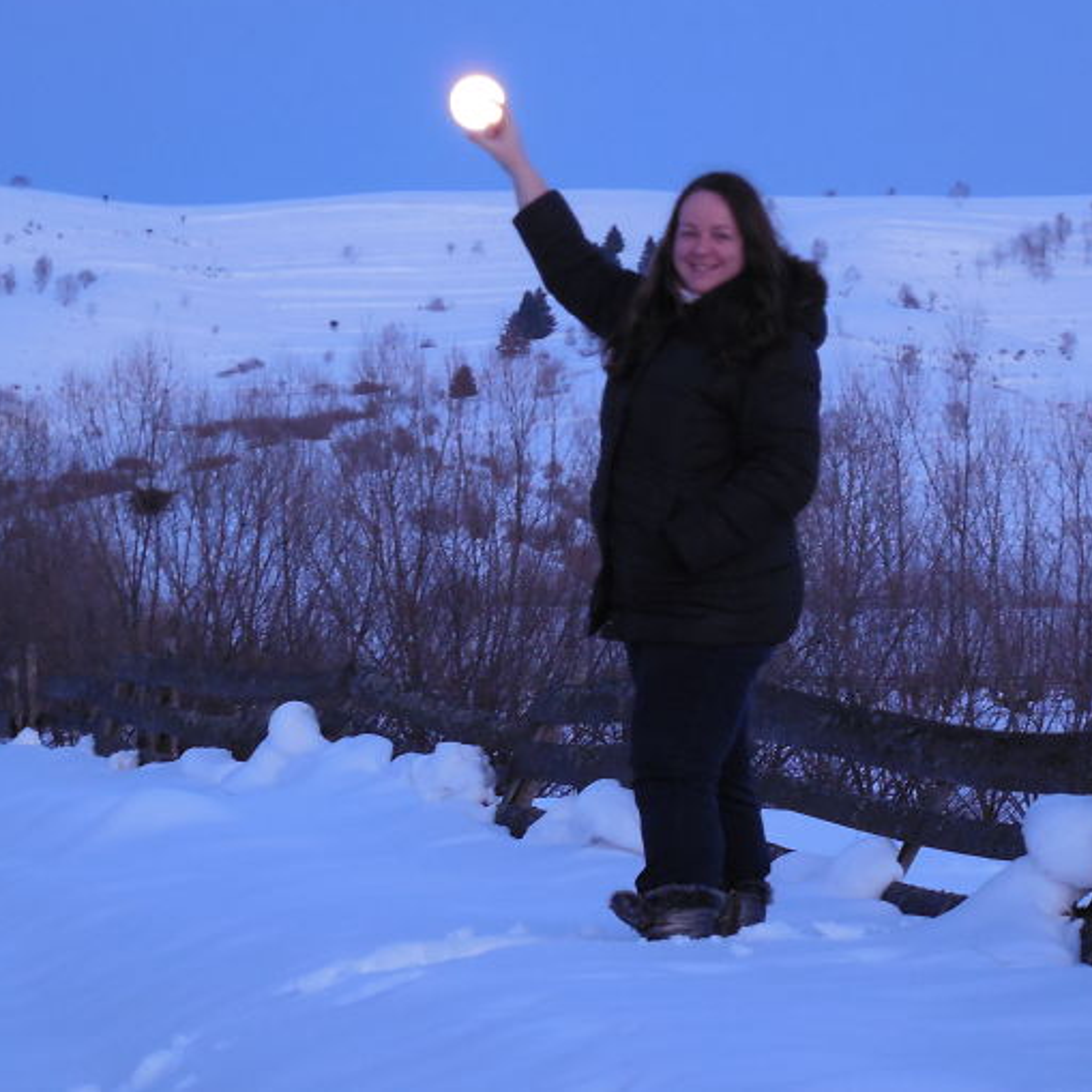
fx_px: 5818
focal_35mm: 163
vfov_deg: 10.7
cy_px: 535
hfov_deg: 10.7
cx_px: 560
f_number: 4.9
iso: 500
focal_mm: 24.2
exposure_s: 1/15
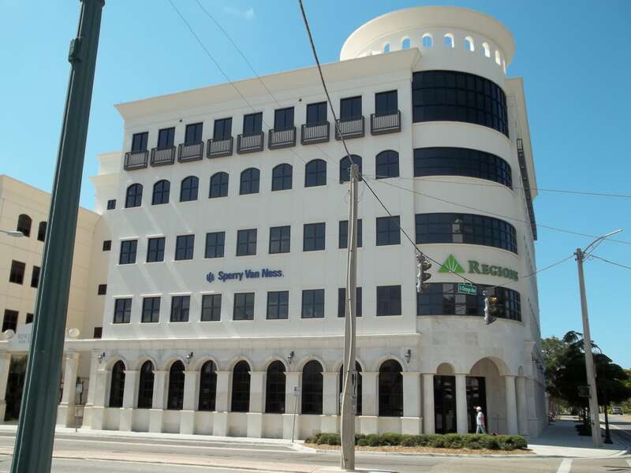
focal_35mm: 33
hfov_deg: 55.4
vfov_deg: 42.9
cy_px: 236
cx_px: 316
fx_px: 602
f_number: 8
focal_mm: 5.9
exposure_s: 1/160
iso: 64
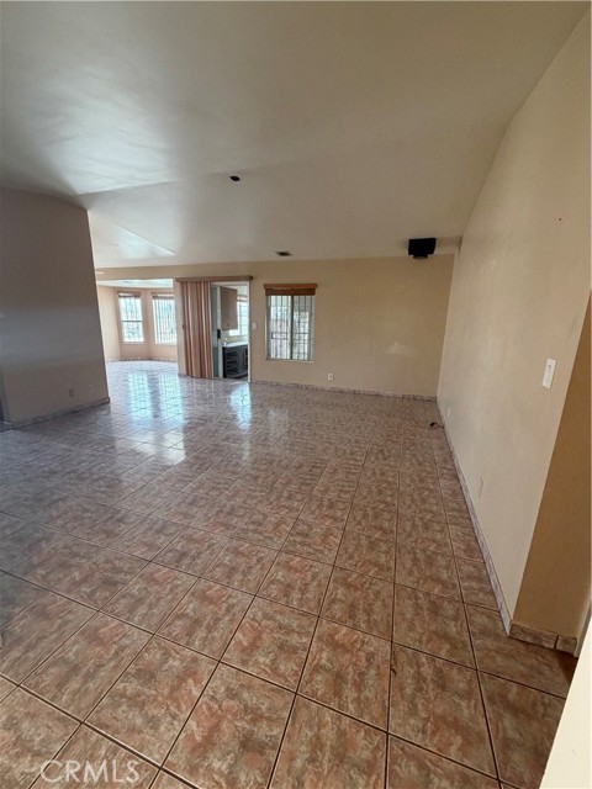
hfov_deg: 85.7
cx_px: 296
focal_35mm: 14
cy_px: 394
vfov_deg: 102.1
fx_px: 319
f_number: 2.2
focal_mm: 2.22
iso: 250
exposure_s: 1/60
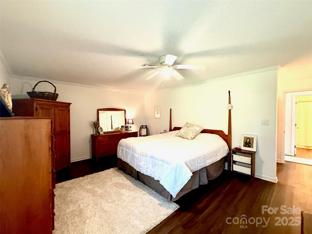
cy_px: 117
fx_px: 126
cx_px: 156
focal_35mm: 14
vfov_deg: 85.7
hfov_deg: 102.1
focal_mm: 2.22
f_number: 2.2
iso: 640
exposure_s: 1/60
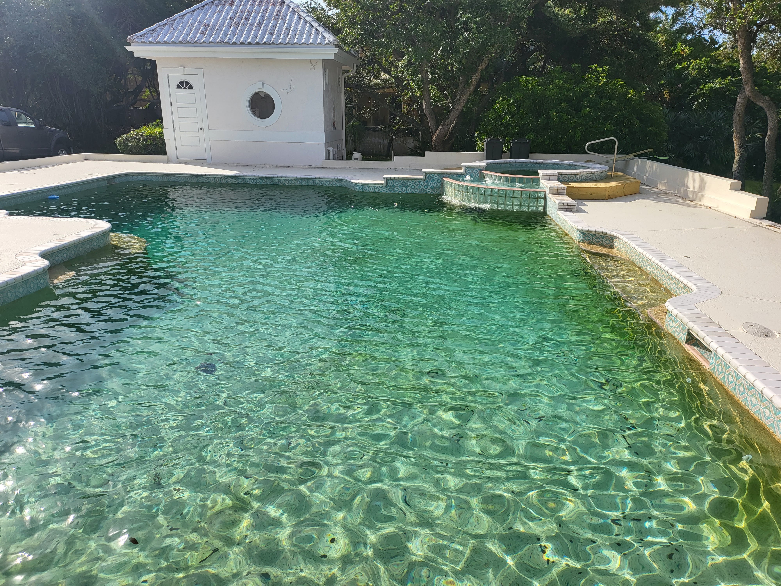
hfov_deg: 71.6
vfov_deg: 56.8
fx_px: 541
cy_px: 293
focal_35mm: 24
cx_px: 390
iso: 40
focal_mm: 5
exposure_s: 1/2671
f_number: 1.8
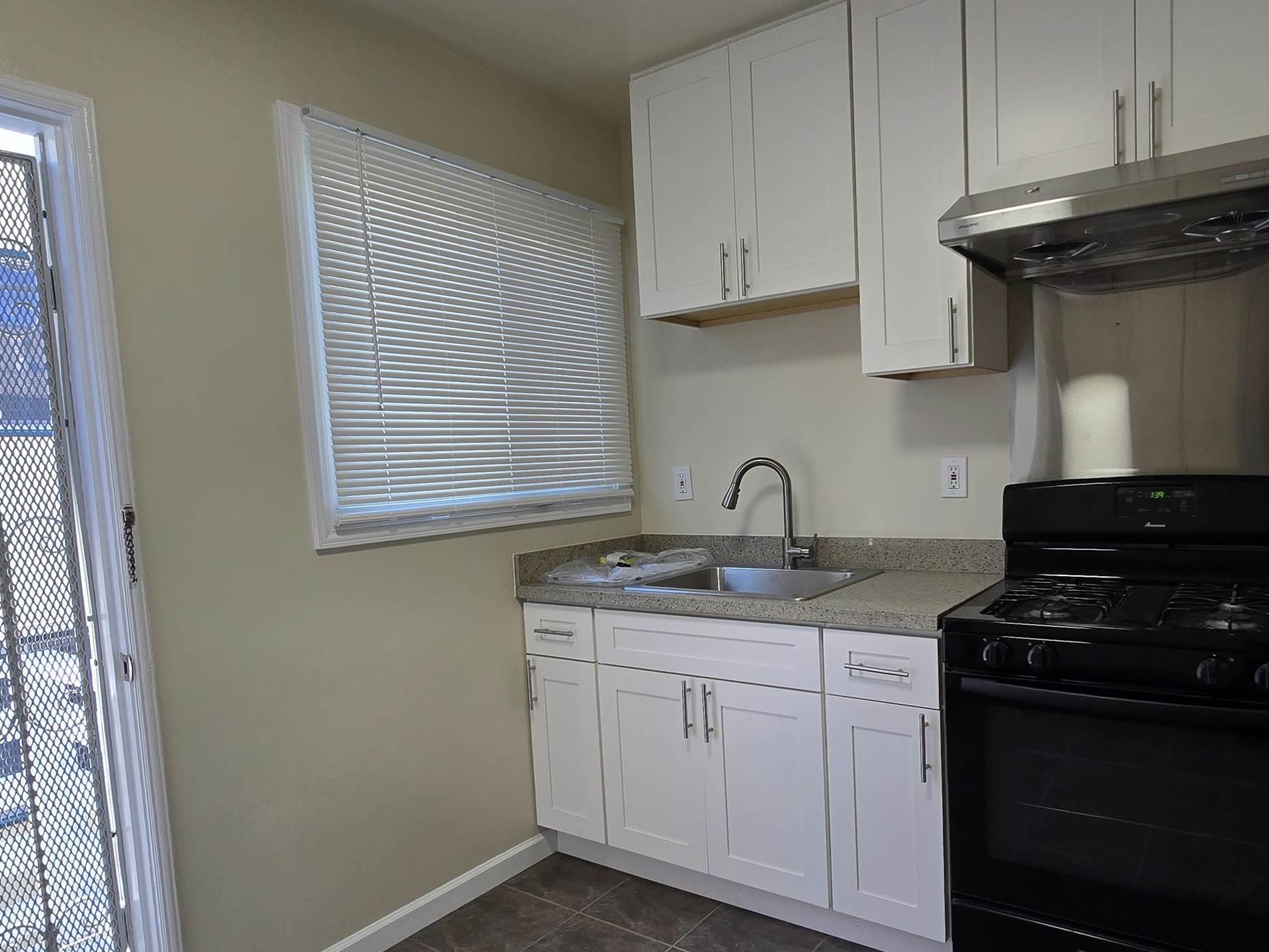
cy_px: 535
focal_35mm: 21
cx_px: 708
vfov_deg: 63.2
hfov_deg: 78.7
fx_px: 770
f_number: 2.2
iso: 80
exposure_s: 1/120
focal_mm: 2.2
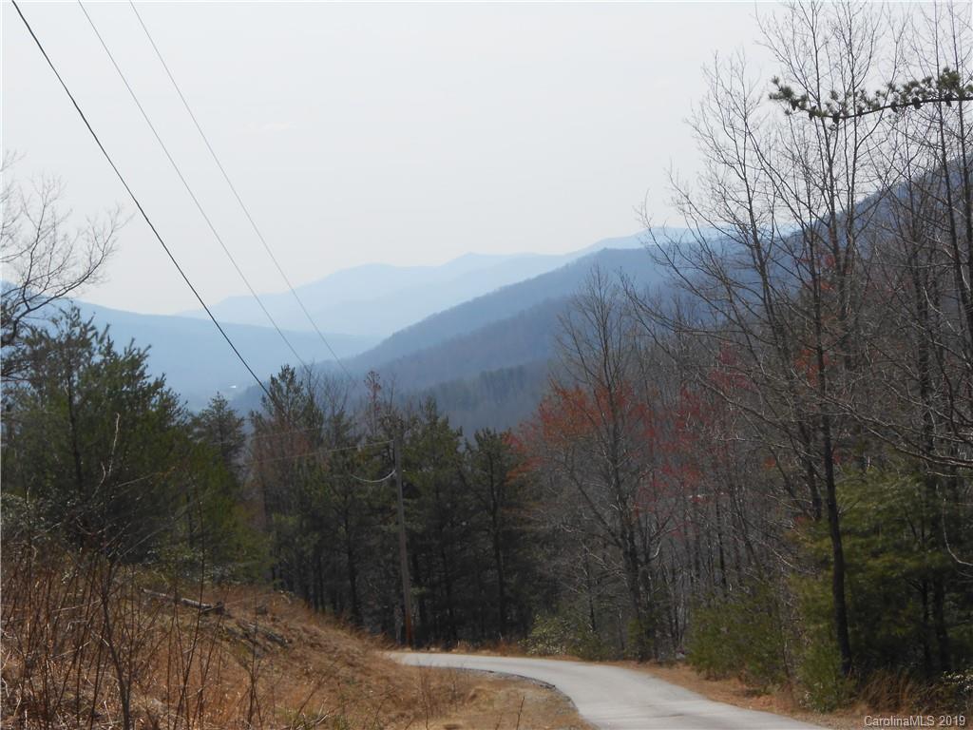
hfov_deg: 24.1
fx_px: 2277
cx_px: 486
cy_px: 365
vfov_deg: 18.2
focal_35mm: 81
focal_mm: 14.5
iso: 80
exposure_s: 1/400
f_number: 6.6
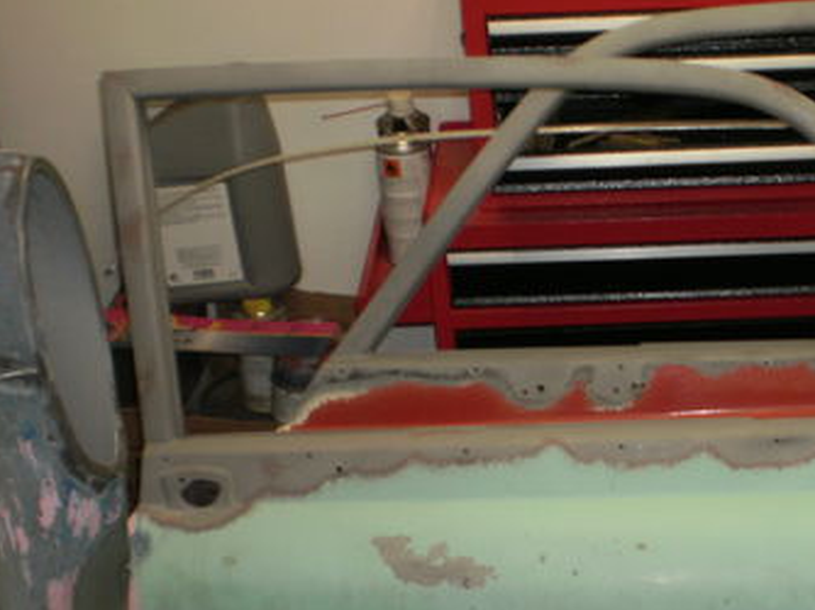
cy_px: 498
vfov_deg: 21.0
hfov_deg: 27.5
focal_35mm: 69
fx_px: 1623
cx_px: 681
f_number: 3.1
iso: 125
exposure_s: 1/30
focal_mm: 6.3
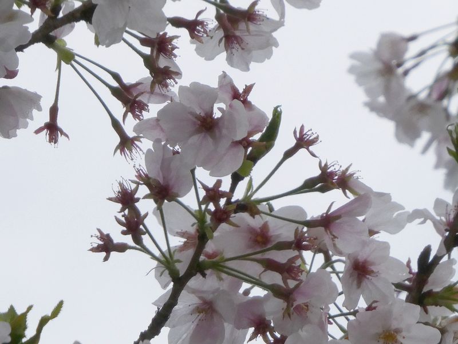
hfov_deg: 5.0
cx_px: 229
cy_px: 172
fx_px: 5292
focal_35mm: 400
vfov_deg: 3.7
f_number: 6
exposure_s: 1/100
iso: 200
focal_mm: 71.7
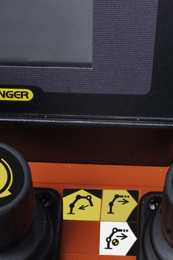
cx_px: -21
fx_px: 2654
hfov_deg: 3.7
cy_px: 331
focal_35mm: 368
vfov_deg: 5.6
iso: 125
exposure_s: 1/50
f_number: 9
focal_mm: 33
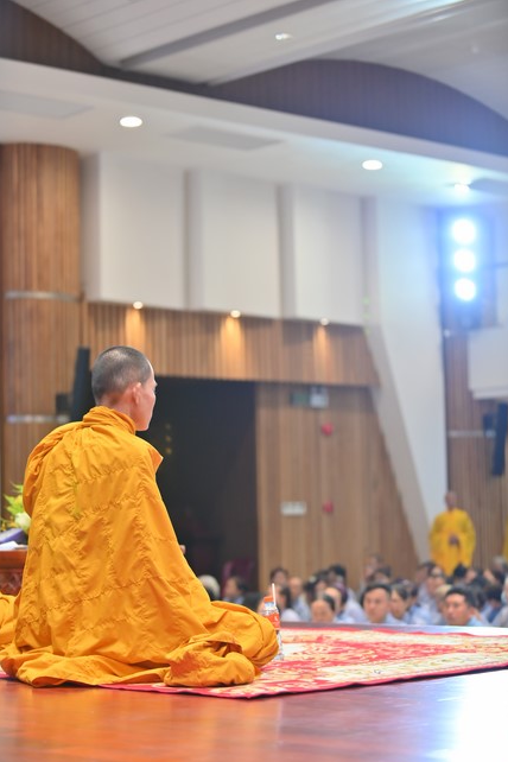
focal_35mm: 79
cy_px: 385
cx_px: 256
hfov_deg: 17.3
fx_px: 1672
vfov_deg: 25.7
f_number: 2.8
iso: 800
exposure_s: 1/125
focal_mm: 78
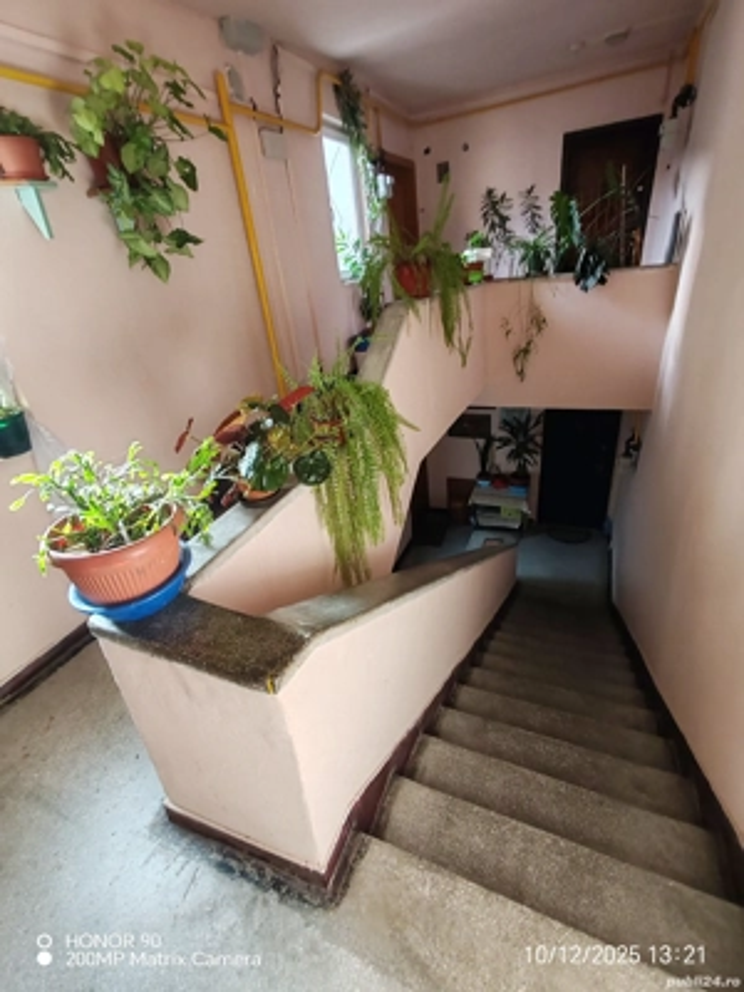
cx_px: 372
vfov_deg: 94.5
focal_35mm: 16
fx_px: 459
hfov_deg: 78.1
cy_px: 496
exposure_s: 1/33
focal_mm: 1.96
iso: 200
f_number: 2.2
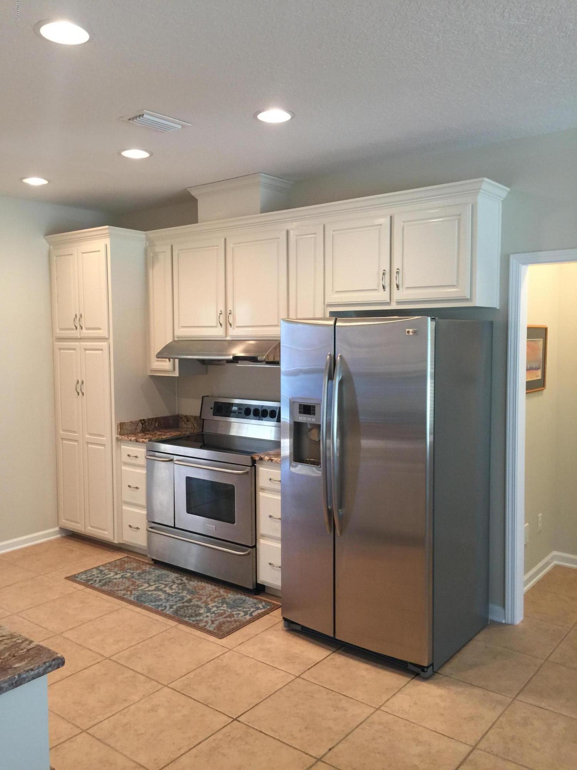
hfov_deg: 48.2
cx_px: 288
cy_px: 385
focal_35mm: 29
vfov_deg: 61.7
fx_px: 645
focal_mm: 4.15
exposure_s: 1/15
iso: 50
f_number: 2.2
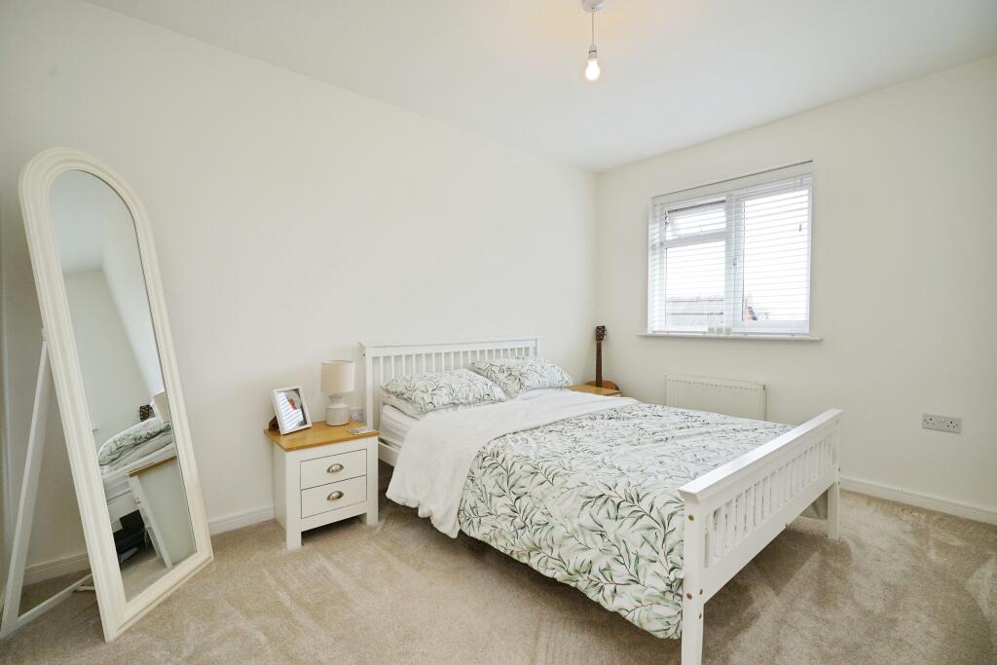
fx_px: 443
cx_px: 498
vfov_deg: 73.8
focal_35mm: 16
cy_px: 332
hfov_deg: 96.7
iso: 1000
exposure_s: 1/100
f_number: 7.1
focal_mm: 16
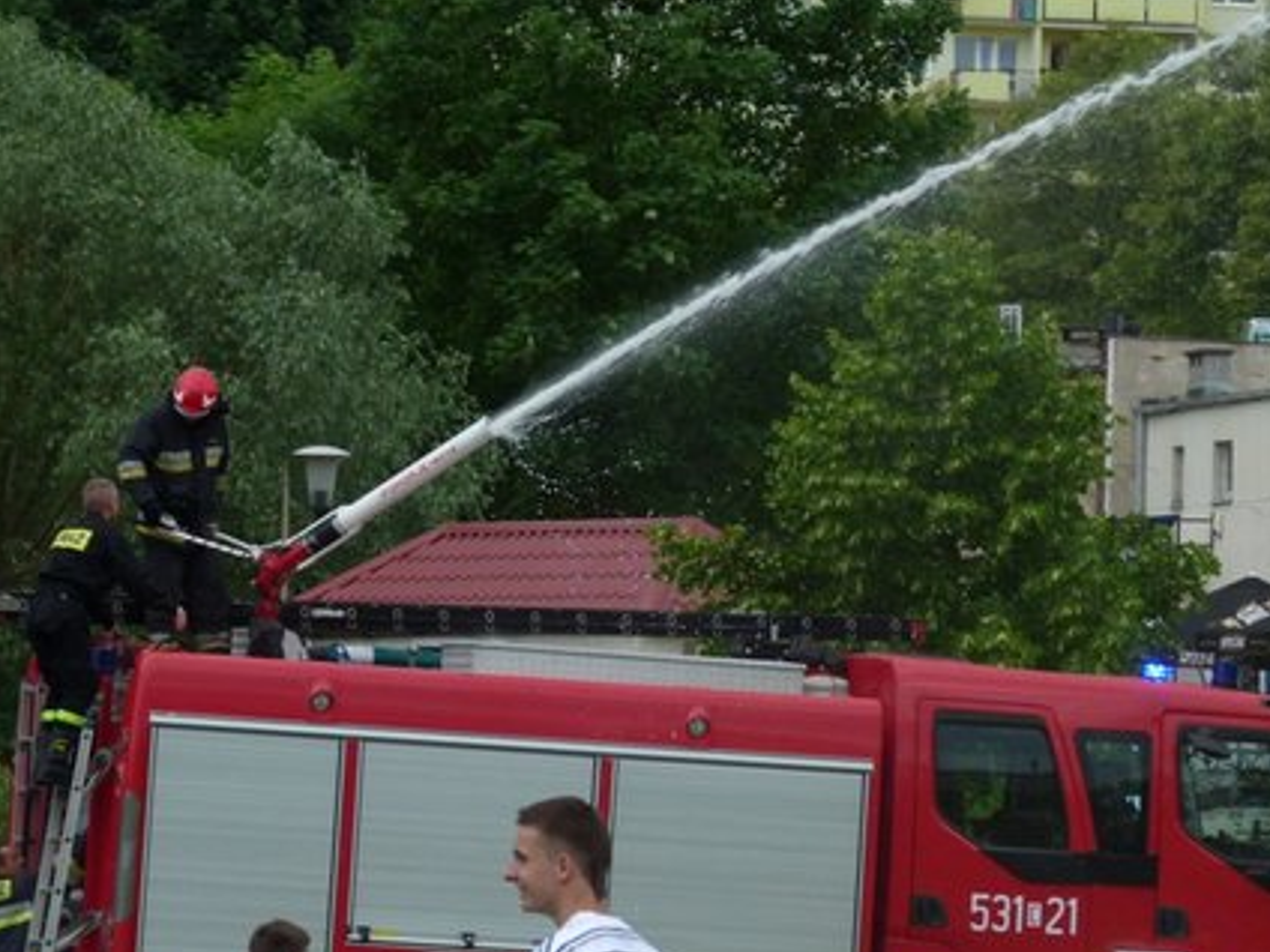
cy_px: 575
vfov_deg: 6.3
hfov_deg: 8.4
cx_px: 629
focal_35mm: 236
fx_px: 8658
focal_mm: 27.8
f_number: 4
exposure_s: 1/400
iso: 100
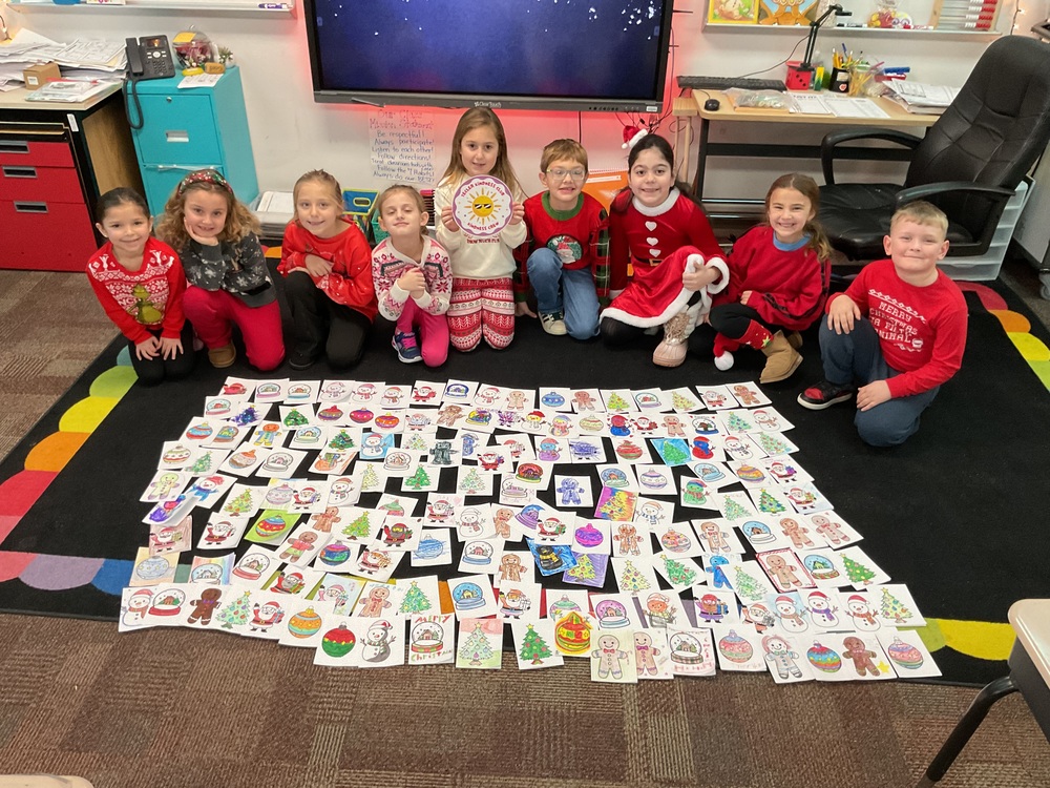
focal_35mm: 29
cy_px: 394
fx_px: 880
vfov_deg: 48.2
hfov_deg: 61.7
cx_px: 525
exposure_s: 1/60
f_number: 1.8
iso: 160
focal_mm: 3
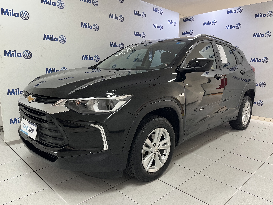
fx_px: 205
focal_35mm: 26
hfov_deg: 67.3
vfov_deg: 53.1
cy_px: 102
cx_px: 136
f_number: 1.6
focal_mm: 5.1
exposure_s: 1/60
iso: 160
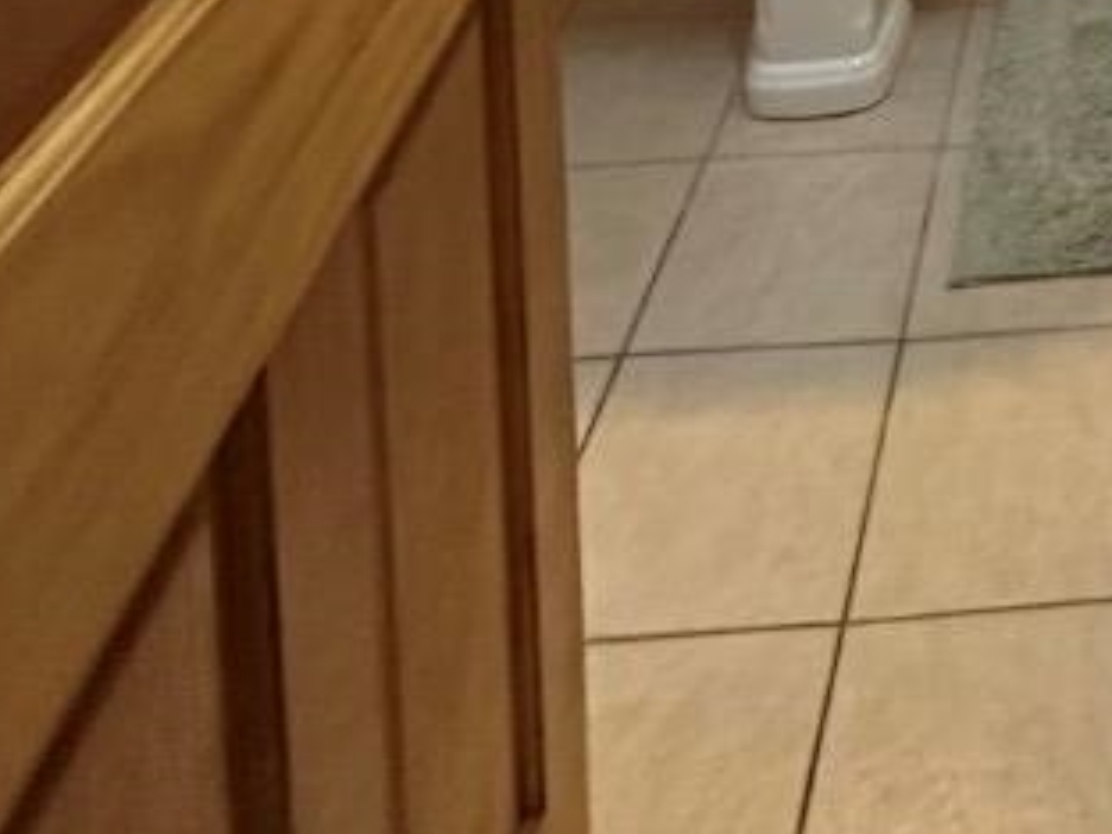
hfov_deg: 34.7
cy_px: -788
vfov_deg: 19.6
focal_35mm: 46
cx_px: 1265
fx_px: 1478
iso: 500
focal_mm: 2.22
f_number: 2.2
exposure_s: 1/60
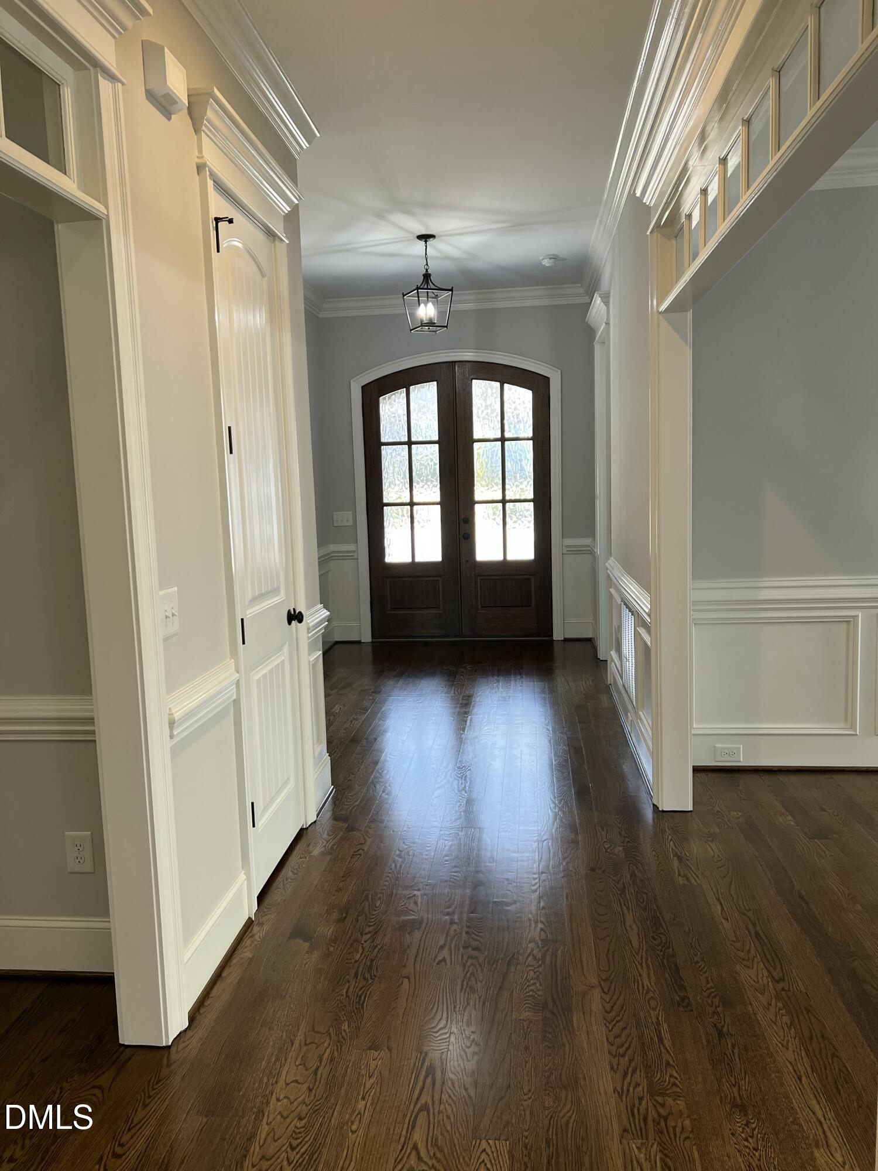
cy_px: 586
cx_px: 439
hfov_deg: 53.1
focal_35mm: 26
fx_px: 879
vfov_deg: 67.3
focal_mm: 5.7
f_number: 1.5
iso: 100
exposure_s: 1/120
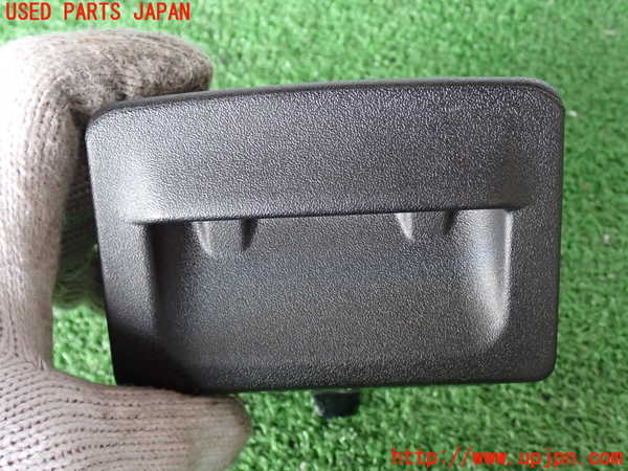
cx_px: 314
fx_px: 798
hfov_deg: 42.9
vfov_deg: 32.9
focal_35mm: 44
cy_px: 236
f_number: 2.9
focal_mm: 7.84
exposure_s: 1/40
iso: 640
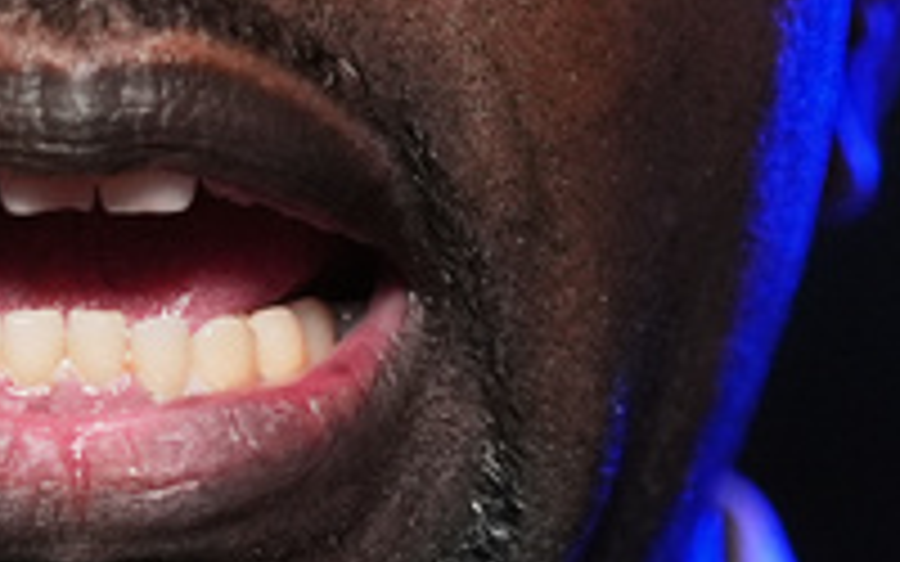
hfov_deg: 3.3
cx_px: 86
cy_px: -236
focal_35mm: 636
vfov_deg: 2.1
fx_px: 15600
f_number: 3.2
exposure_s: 1/200
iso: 3200
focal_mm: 122
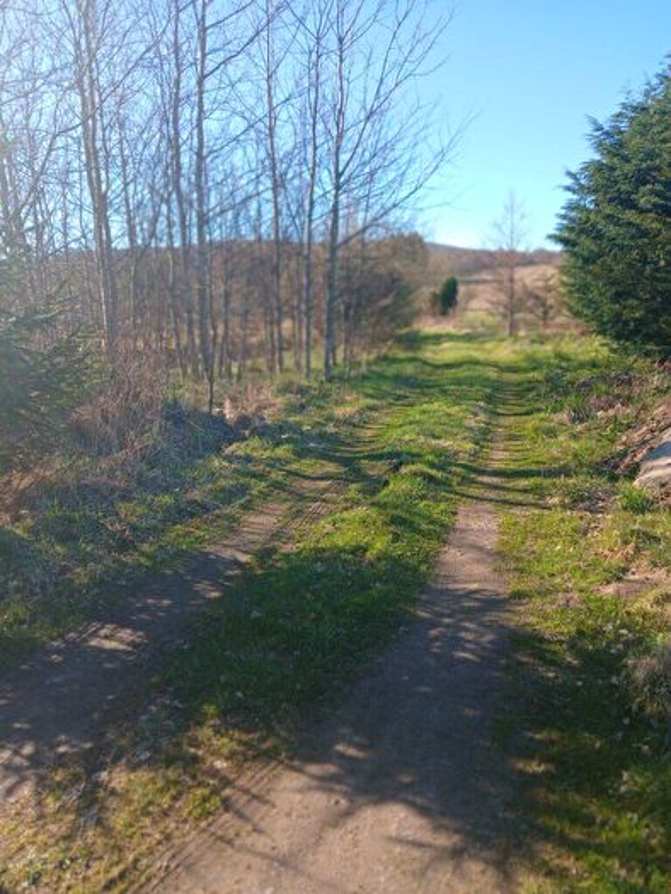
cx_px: 336
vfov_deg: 67.3
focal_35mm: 26
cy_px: 447
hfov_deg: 53.1
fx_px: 672
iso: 20
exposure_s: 1/202
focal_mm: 3.98
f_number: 1.8
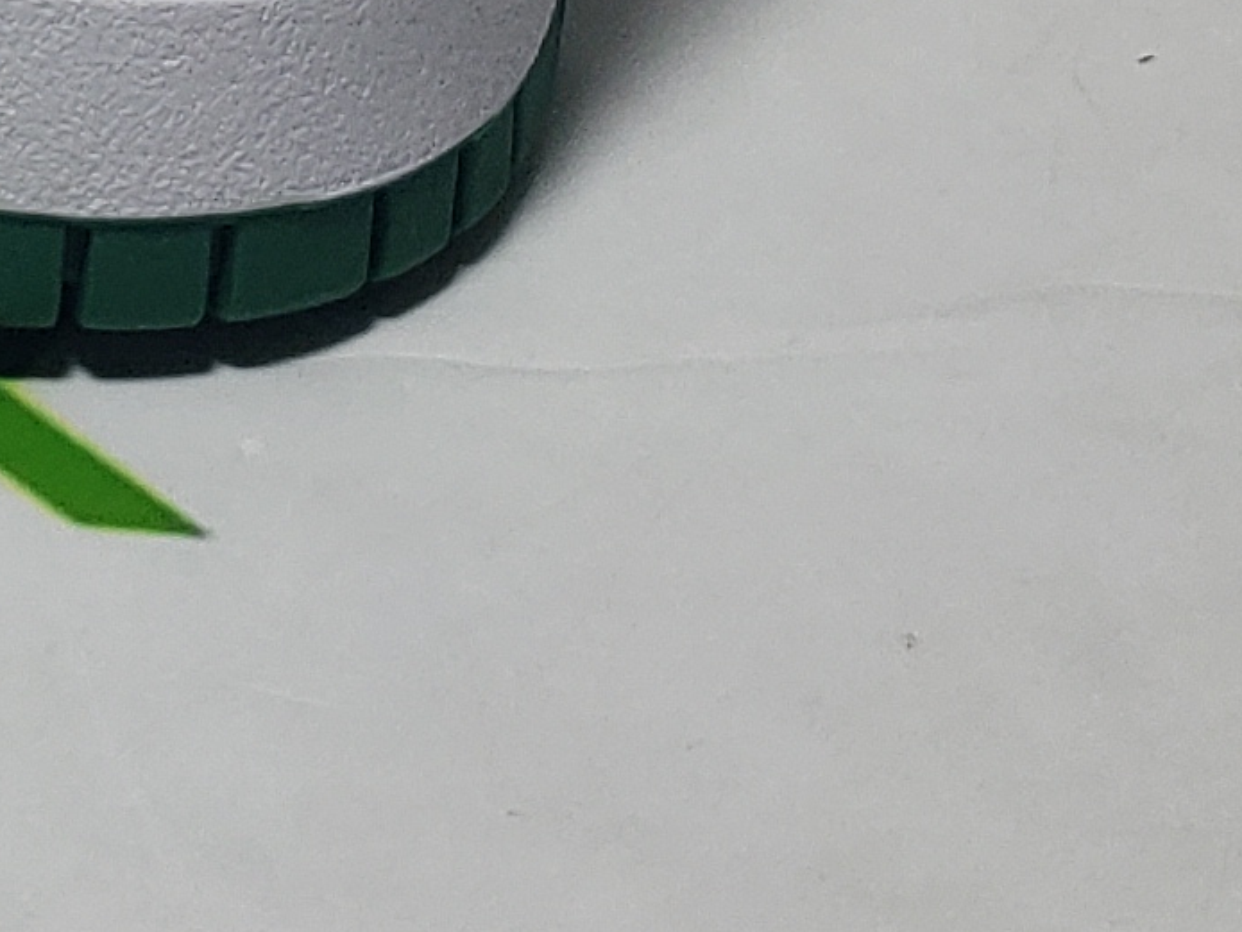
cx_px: -607
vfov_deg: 8.9
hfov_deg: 12.4
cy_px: -1299
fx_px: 5420
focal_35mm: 151
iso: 50
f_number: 1.5
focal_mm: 4.3
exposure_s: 1/606
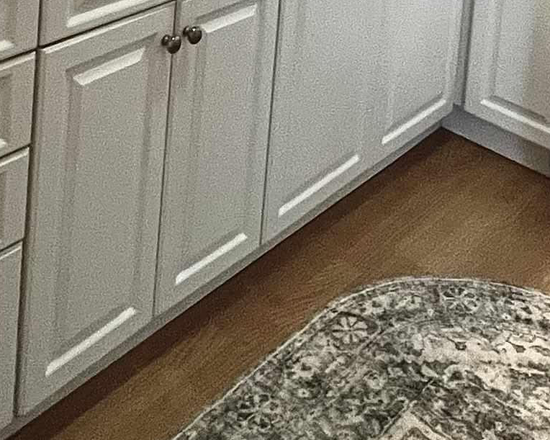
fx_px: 830
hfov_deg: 36.3
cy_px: -315
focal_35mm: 51
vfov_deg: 21.5
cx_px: 189
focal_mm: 1.57
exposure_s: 1/60
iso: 250
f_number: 1.8
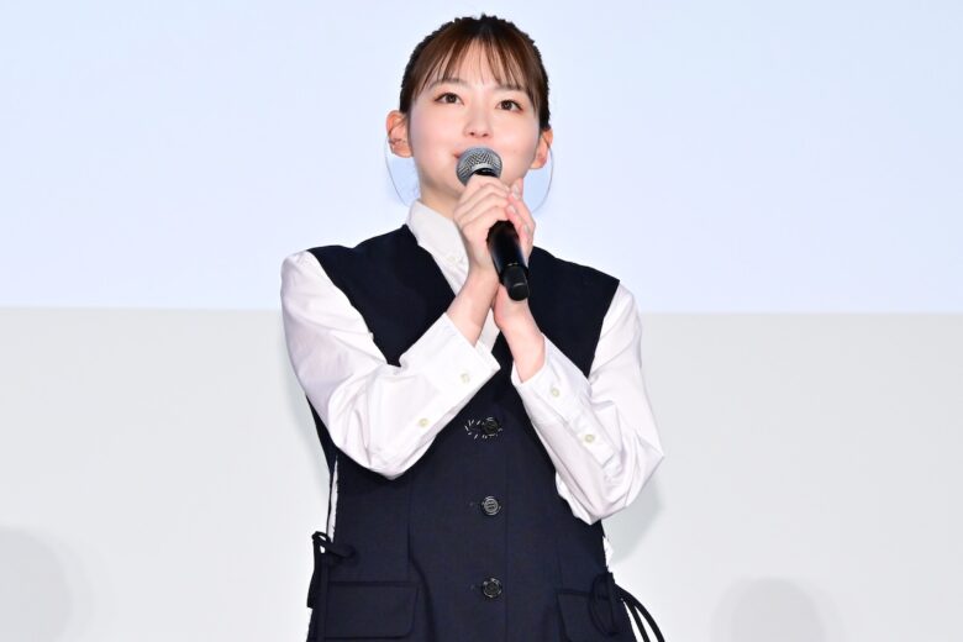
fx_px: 4413
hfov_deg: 12.5
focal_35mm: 165
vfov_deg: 8.3
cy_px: 321
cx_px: 482
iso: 3200
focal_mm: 110
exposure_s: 1/200
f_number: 6.3
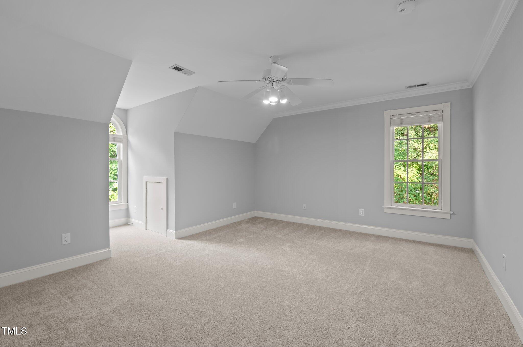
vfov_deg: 77.2
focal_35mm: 15
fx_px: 218
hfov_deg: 100.4
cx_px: 262
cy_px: 174
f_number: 6.3
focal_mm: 15
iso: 400
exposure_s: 1/2.5
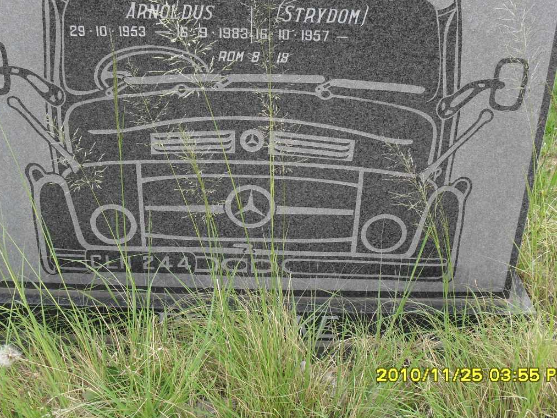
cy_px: 175
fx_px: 724
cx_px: 271
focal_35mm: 45
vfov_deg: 32.1
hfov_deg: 42.1
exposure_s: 1/250
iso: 80
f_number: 2.8
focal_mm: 6.3
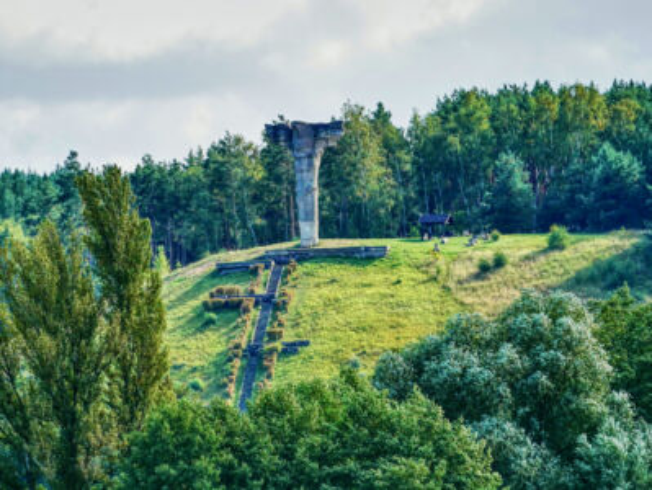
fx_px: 15082
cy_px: 245
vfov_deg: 1.9
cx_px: 326
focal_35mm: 800
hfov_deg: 2.5
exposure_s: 1/640
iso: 640
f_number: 10
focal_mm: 400
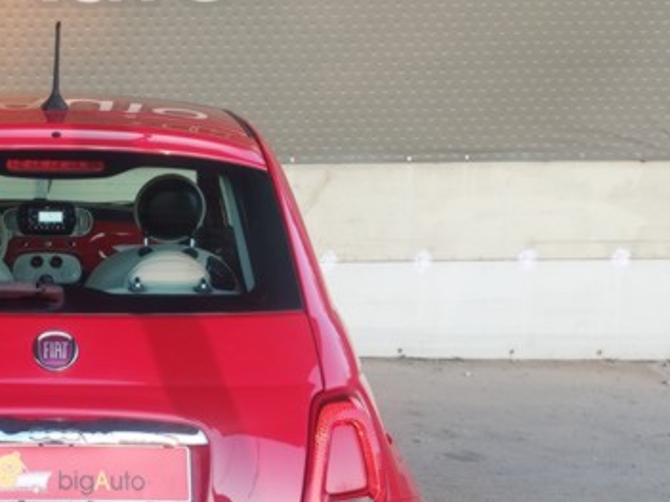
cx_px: 36
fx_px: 1103
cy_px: 300
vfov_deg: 25.6
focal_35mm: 57
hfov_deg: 31.8
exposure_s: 1/100
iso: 100
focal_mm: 5.23
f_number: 1.8
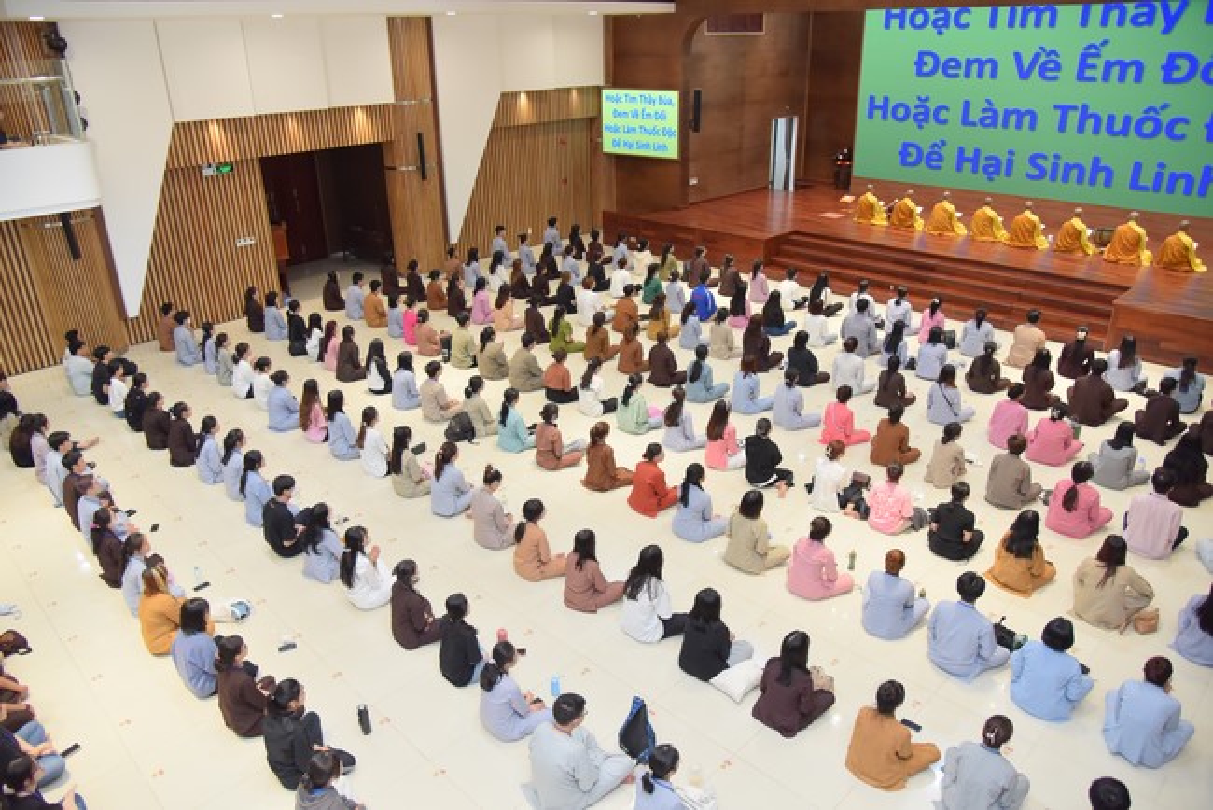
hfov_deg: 73.7
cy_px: 405
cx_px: 606
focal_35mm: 24
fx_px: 809
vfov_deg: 53.2
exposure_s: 1/125
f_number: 4.5
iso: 1250
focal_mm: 24
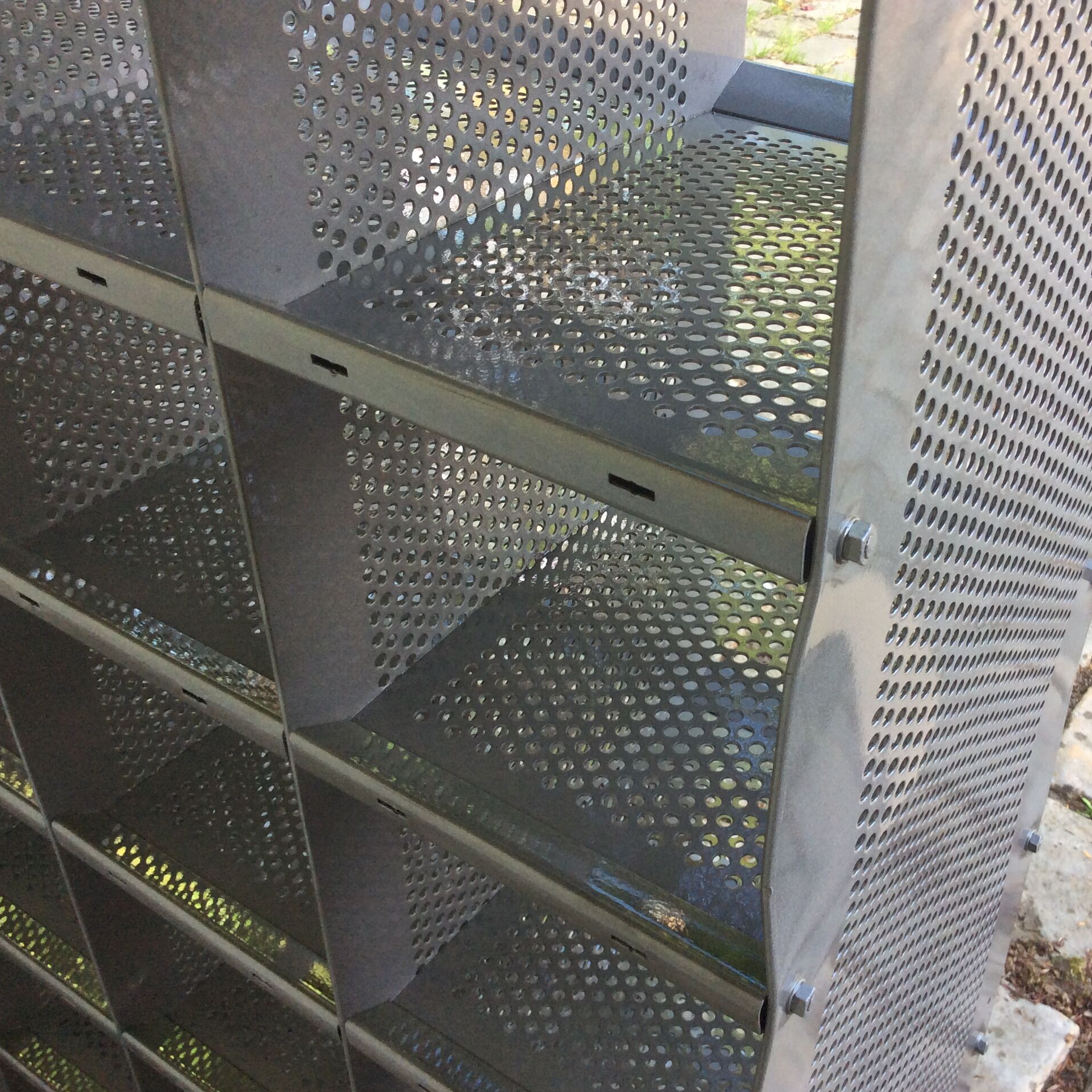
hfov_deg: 43.7
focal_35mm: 38
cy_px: 547
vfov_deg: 43.9
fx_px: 1356
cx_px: 646
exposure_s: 1/100
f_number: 2.4
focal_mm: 3.3
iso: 64
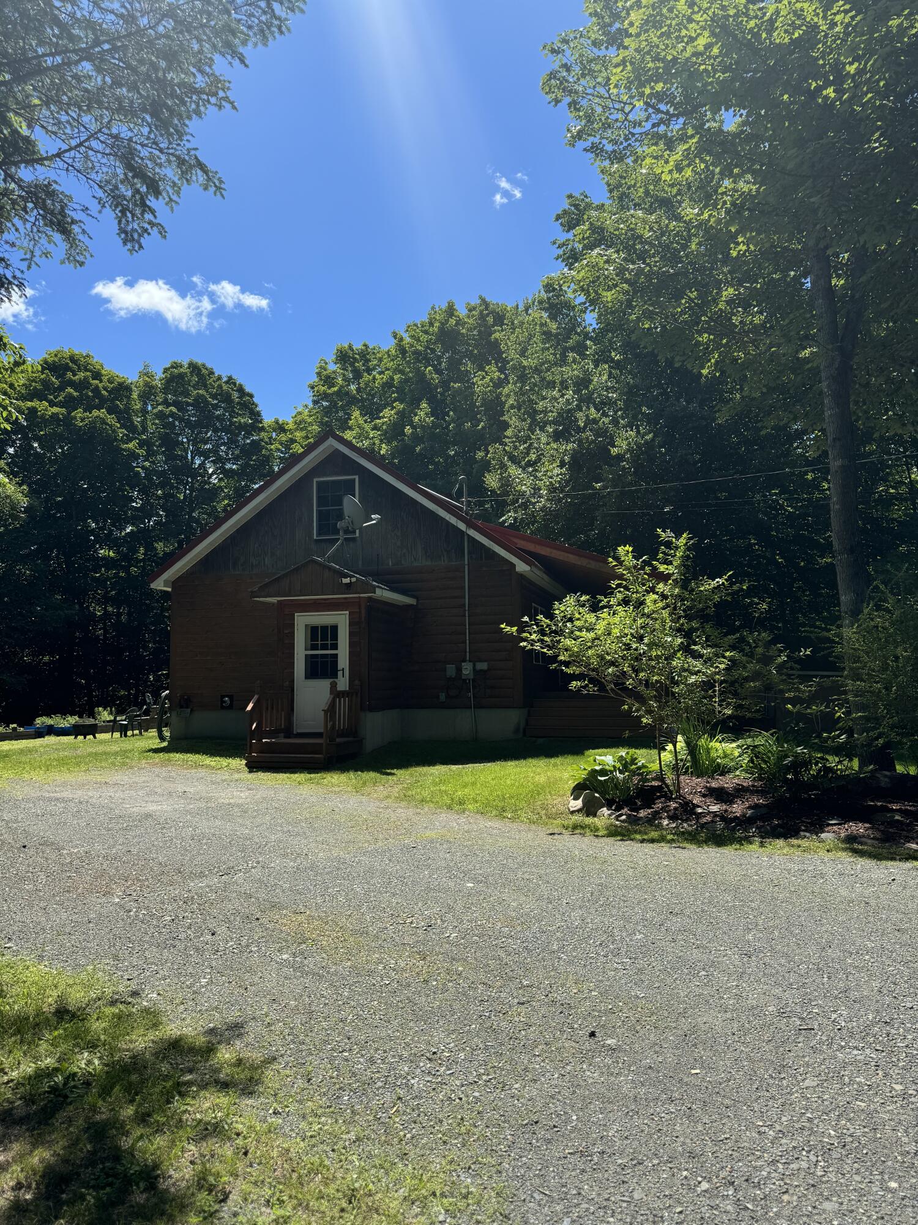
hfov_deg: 56.8
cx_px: 459
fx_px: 849
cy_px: 612
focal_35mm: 24
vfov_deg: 71.6
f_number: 1.78
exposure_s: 1/3413
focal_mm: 6.76
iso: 80
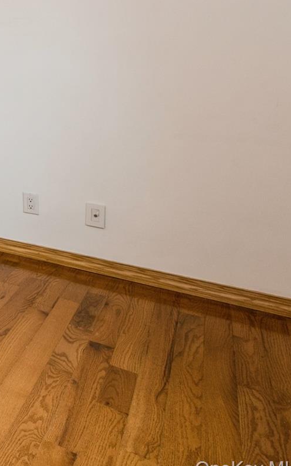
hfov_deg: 19.4
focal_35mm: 37
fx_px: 469
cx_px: -288
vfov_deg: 49.1
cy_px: 80
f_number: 11
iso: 400
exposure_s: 1/4
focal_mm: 14
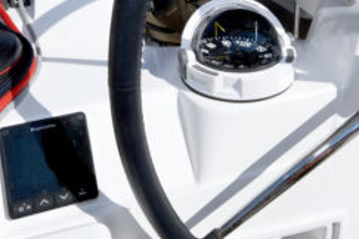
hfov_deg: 51.9
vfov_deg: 34.9
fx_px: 369
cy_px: 51
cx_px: 185
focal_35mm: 37
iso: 100
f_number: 9
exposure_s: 1/400
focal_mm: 12
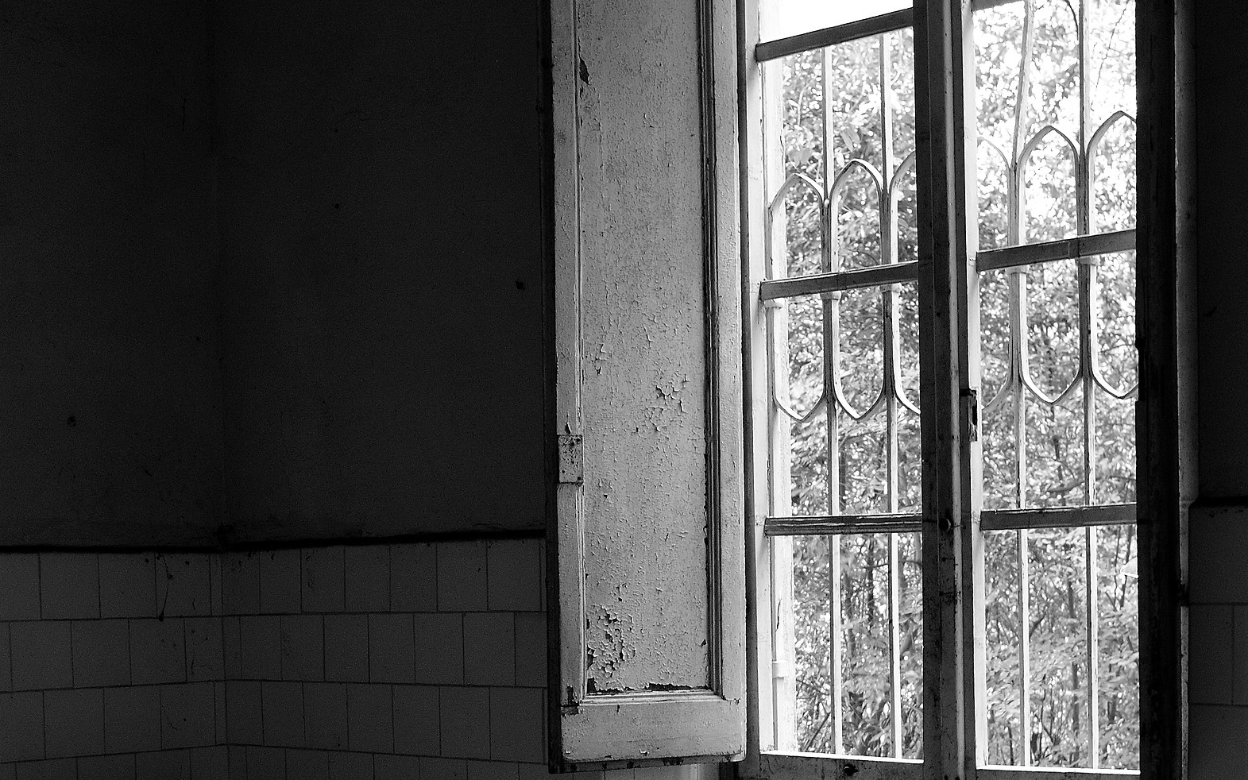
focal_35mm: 56
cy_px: 769
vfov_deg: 22.3
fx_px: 1905
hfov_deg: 36.3
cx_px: 629
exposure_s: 1/20
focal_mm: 24
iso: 500
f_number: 4
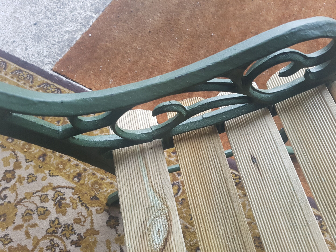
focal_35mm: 26
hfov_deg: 67.3
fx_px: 252
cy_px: 126
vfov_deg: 53.1
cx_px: 168
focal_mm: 4.2
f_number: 1.7
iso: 160
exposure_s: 1/50
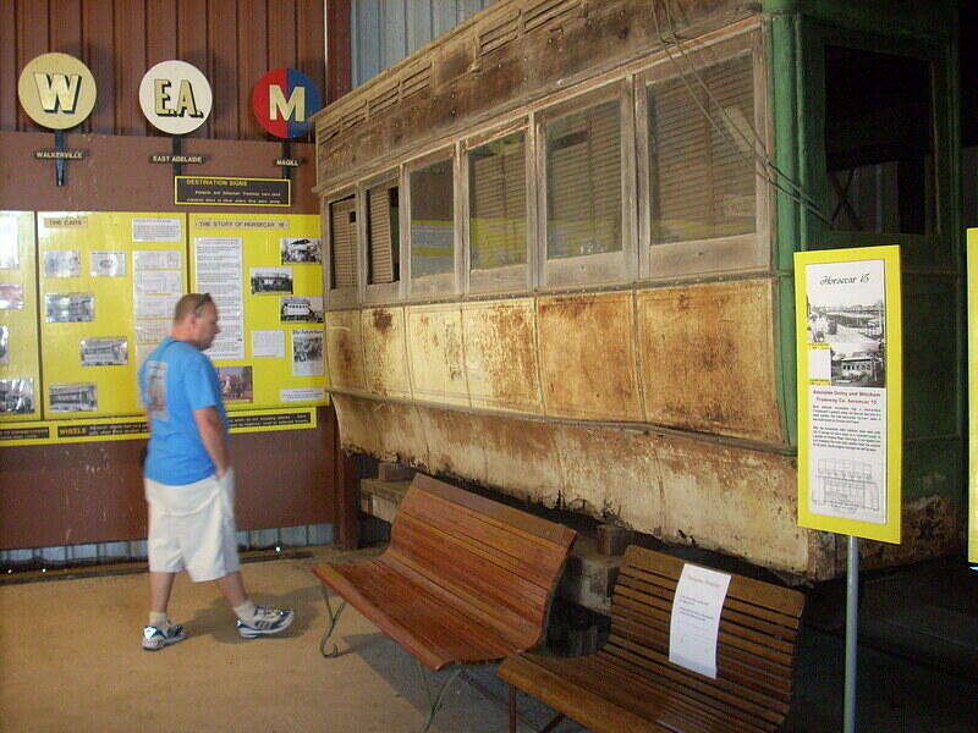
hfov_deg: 50.1
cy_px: 366
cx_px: 489
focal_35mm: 37
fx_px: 1045
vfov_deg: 38.7
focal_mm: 6.2
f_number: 2.8
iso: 259
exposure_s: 1/30
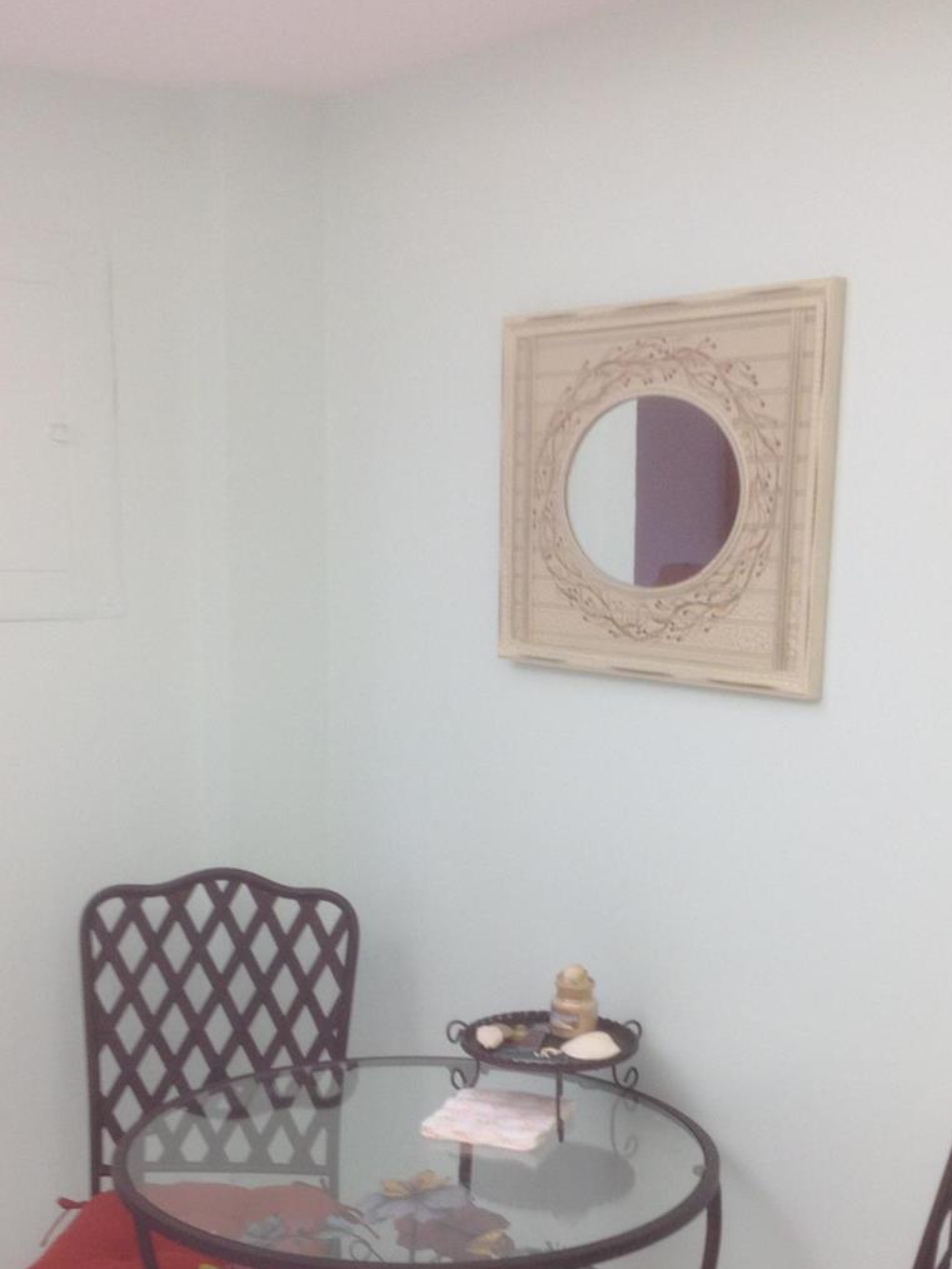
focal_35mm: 53
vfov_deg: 35.8
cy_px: 860
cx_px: 510
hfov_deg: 27.5
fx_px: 1943
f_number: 2.4
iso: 64
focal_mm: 4.28
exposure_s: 1/30
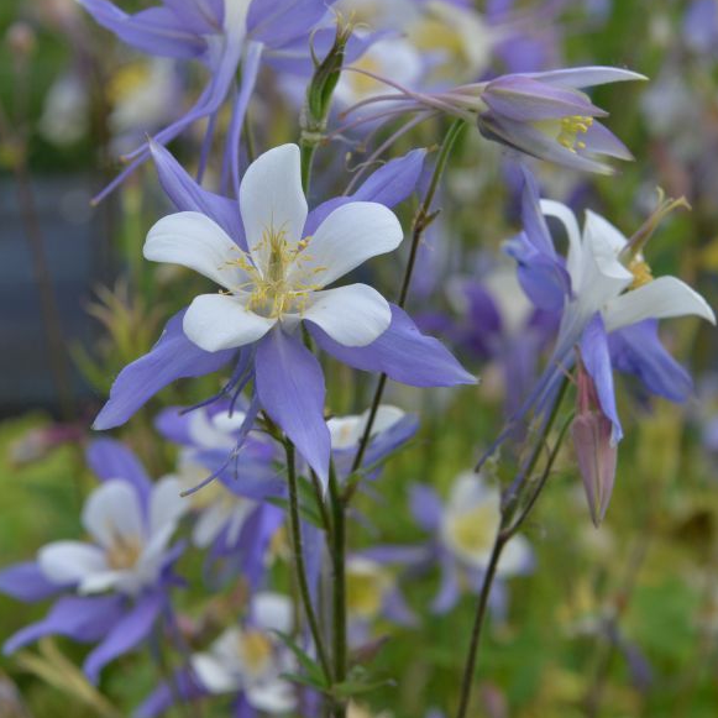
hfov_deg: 11.9
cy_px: 298
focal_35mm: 147
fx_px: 3450
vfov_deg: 11.9
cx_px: 277
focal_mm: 98
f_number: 9
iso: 800
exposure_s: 1/1250
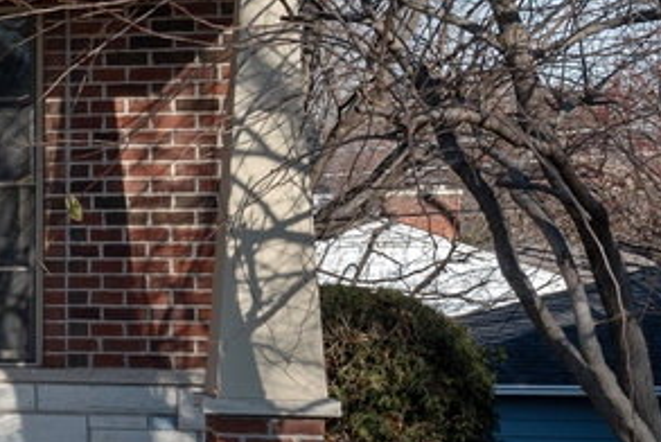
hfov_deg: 13.5
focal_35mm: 116
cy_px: -43
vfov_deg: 11.7
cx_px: -869
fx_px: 2132
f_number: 9
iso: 100
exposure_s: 1/250
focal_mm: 21
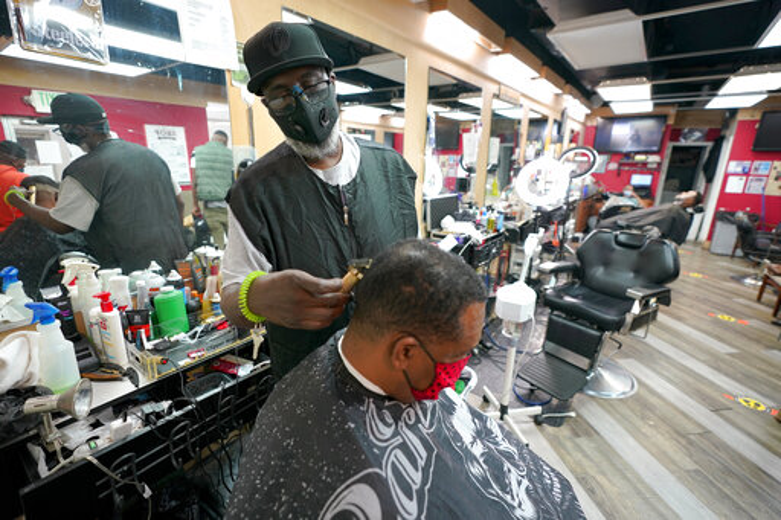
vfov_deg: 73.7
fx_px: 347
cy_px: 260
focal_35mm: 16
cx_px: 390
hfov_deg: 96.8
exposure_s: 1/250
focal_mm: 16
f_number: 2.8
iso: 1250
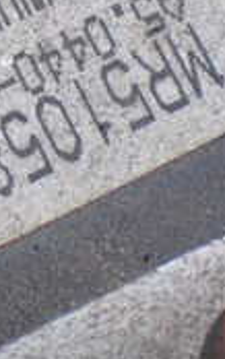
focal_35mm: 161
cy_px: 58
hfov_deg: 8.0
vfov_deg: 12.9
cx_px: -99
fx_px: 1577
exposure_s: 1/40
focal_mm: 7.84
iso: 1000
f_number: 2.9
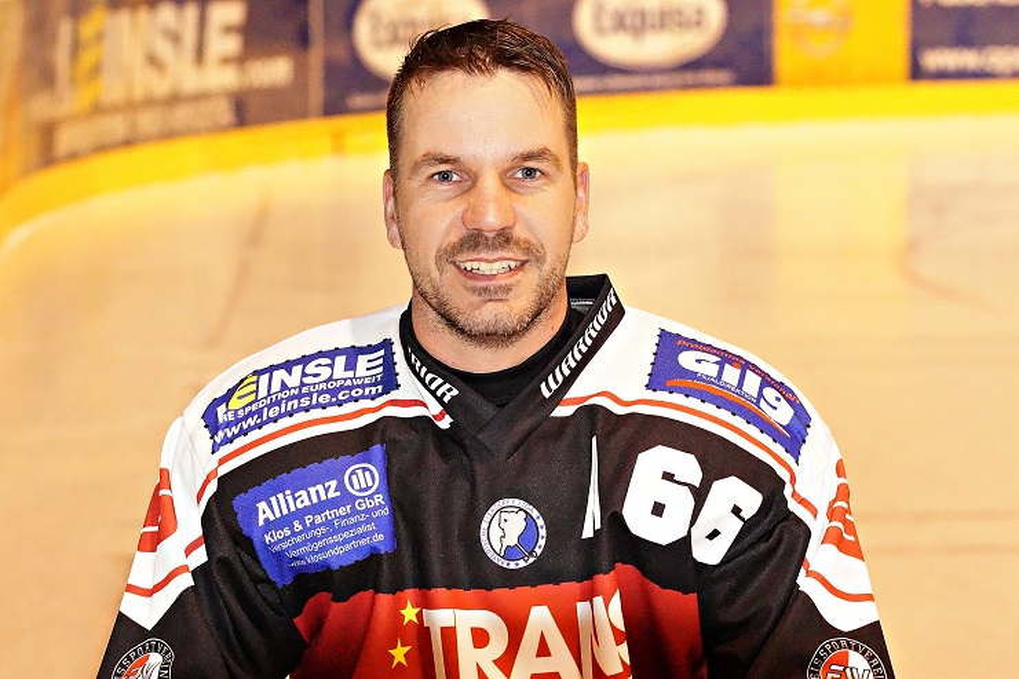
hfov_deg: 19.5
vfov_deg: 13.0
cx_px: 510
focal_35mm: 105
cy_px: 340
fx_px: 2971
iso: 6400
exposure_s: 1/160
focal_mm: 70
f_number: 4.5
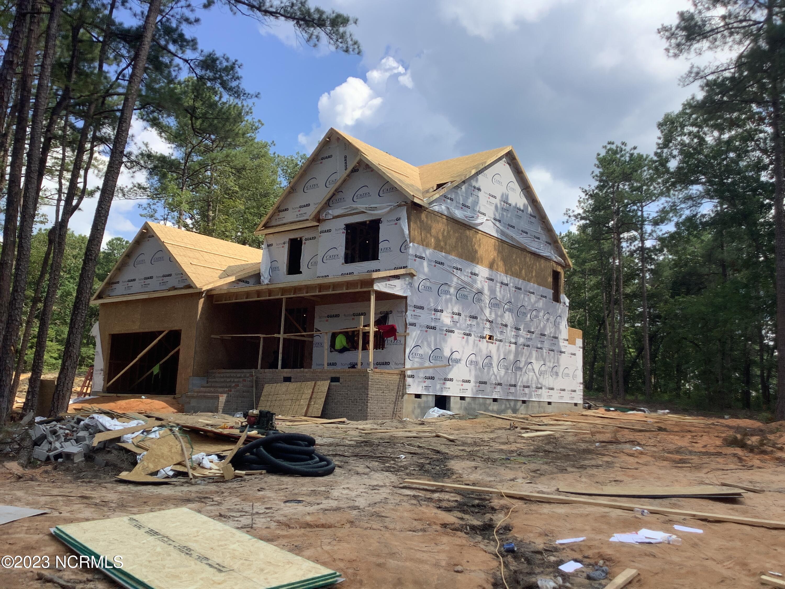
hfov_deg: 58.4
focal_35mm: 31
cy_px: 294
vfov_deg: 45.4
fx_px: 703
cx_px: 392
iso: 25
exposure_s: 1/886
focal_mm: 3.3
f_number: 2.4
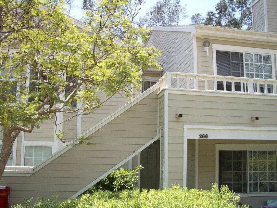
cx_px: 138
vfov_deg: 40.7
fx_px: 280
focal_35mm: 35
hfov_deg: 52.6
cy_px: 104
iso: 100
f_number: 4.3
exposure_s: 1/500
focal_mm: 5.8
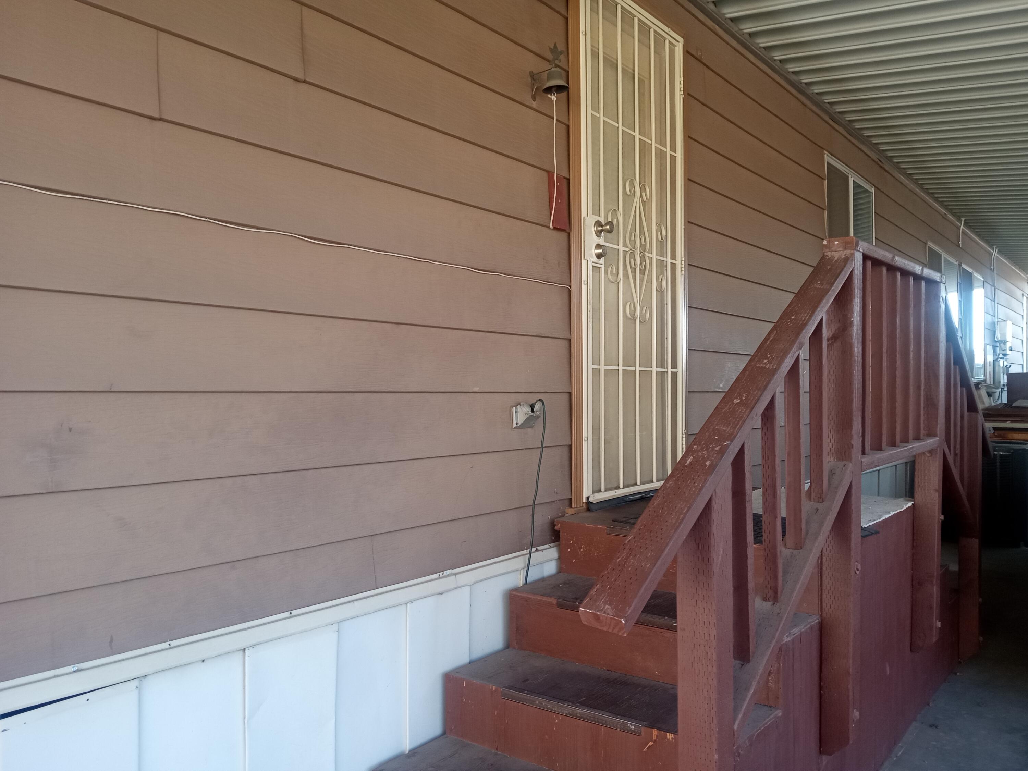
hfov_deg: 63.4
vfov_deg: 49.7
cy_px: 386
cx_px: 514
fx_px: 832
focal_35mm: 28
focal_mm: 3.71
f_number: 2.2
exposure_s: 1/60
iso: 124
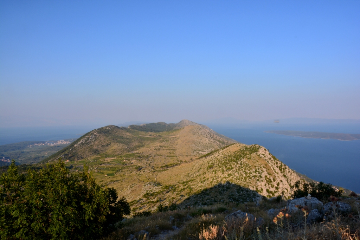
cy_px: 120
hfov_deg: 67.4
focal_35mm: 27
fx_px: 270
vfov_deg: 47.9
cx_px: 180
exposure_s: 1/40
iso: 250
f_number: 16
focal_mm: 18
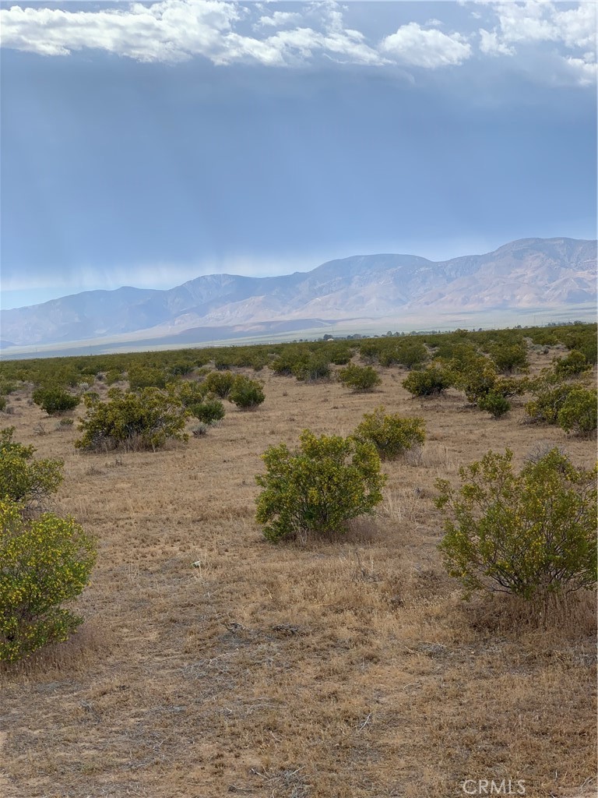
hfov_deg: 28.0
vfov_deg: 36.8
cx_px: 299
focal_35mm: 52
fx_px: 1198
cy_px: 399
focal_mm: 6
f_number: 2.4
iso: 16
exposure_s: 1/978
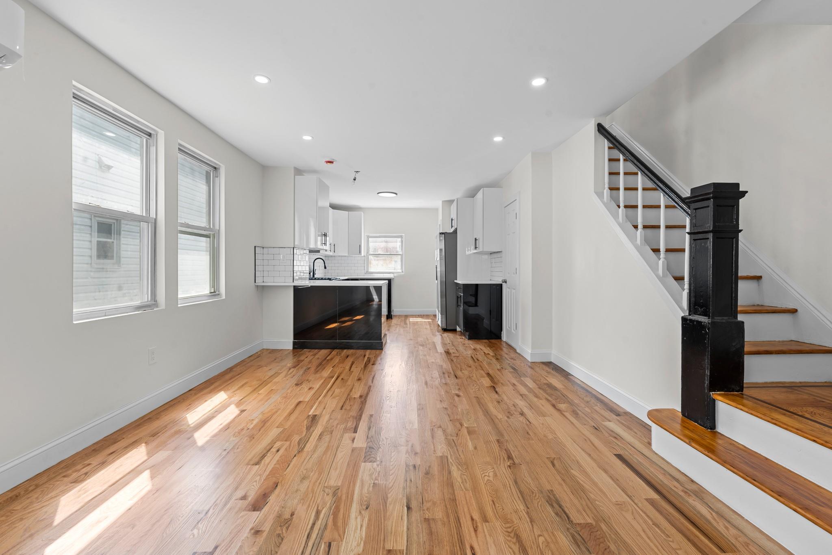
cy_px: 278
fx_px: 324
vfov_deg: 81.2
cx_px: 416
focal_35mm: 14
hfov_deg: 104.3
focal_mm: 14
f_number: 10
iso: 200
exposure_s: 1/5
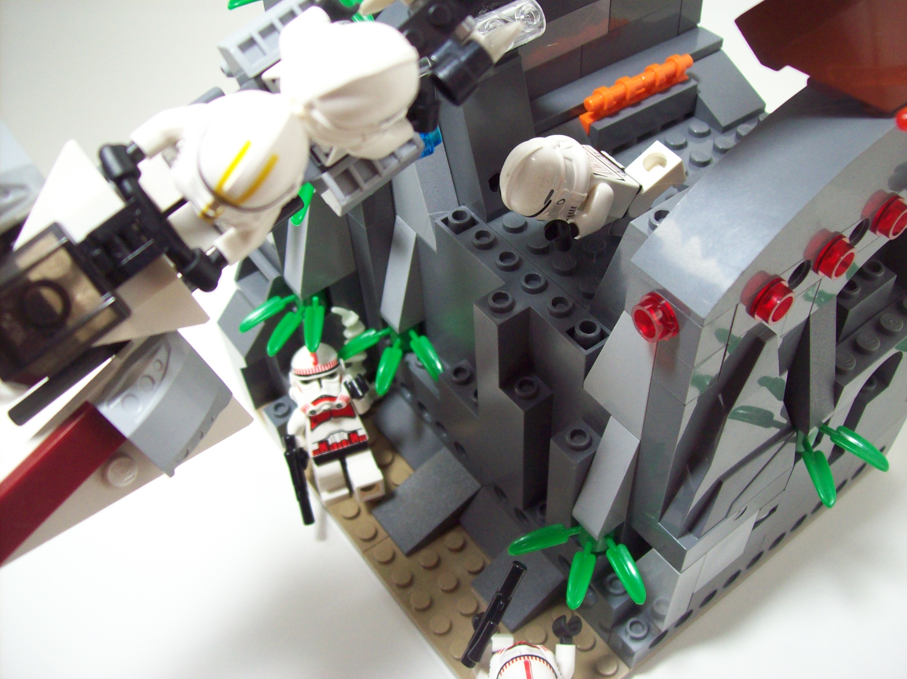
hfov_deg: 51.4
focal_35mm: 36
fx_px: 943
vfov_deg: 39.6
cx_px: 454
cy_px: 340
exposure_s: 1/32.3
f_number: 2.7
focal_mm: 6
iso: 160
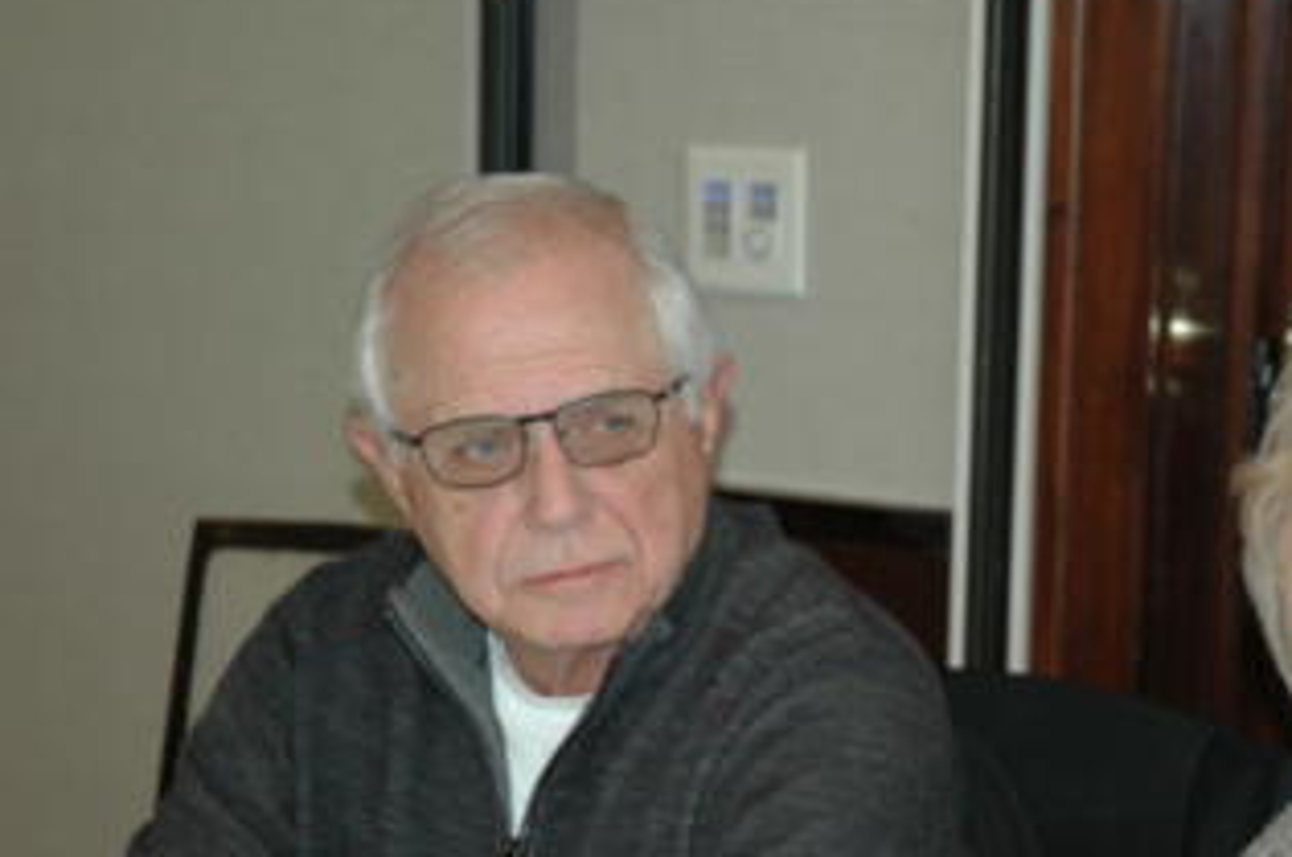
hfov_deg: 16.4
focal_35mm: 124
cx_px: 993
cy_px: 621
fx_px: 4443
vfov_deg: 11.0
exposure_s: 1/60
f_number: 4.5
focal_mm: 52
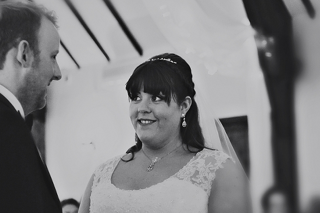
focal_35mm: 66
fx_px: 583
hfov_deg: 30.7
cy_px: 103
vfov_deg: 20.7
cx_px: 172
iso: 1000
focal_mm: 35
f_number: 2
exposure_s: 1/80
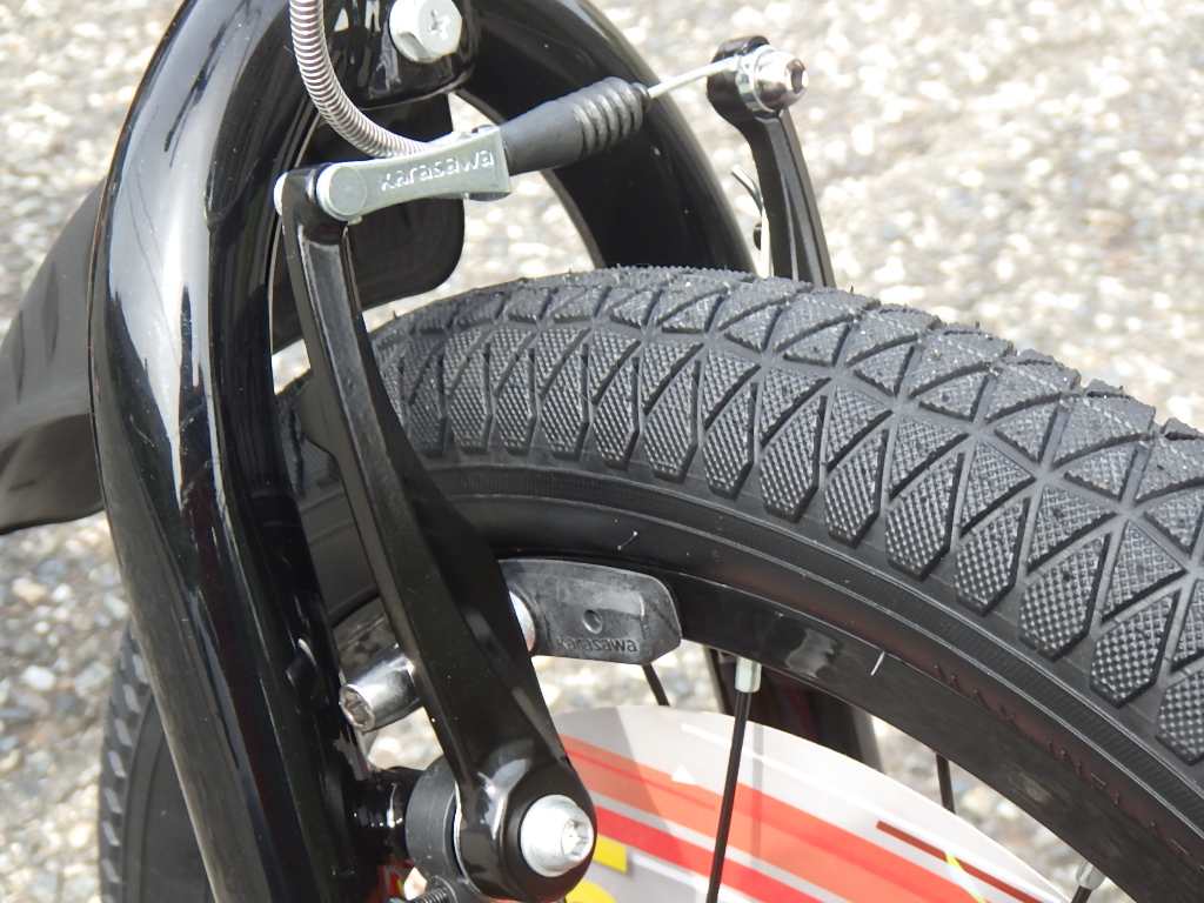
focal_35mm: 62
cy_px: 452
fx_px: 2156
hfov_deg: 31.2
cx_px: 602
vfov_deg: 23.7
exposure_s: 1/125
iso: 125
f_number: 4.6
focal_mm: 11.1
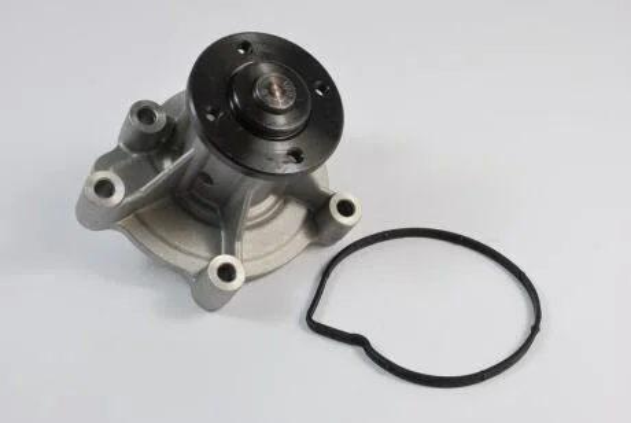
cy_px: 212
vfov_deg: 28.2
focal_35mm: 48
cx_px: 316
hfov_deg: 41.1
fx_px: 842
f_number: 10
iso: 100
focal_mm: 32
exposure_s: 1/13
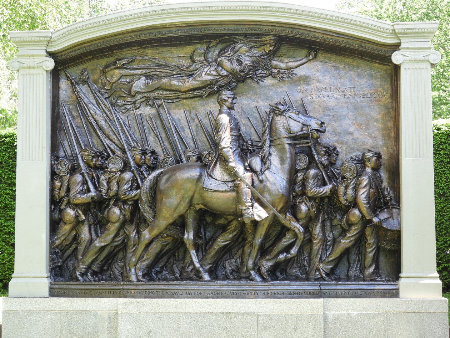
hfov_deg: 27.8
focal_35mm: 70
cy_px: 169
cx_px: 225
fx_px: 910
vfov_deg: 21.0
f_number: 4.5
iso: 100
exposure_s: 1/50
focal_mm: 12.5
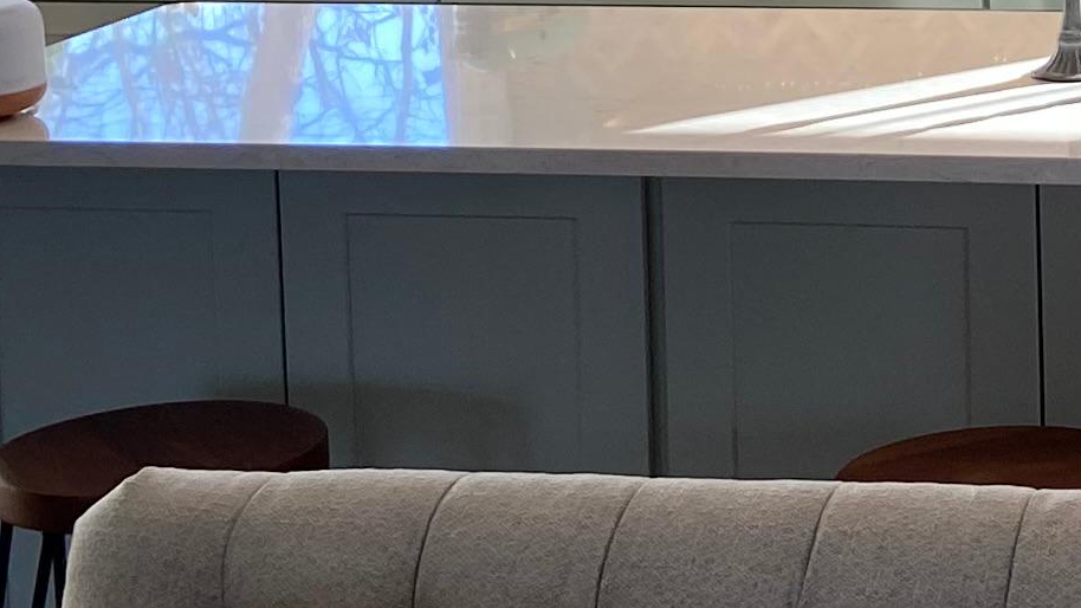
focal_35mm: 125
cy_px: -278
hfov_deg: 16.4
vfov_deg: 9.5
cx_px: 1349
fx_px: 3583
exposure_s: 1/120
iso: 64
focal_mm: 4.25
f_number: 1.8
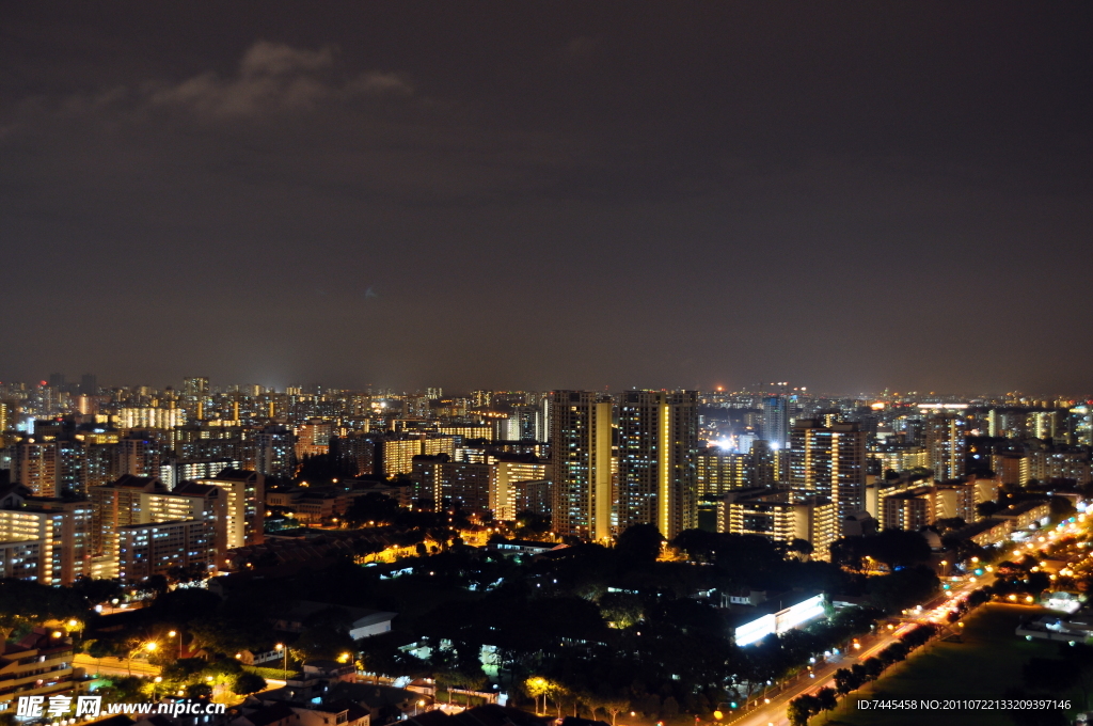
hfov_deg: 51.3
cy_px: 363
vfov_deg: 35.4
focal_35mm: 38
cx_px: 546
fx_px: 1137
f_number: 5.6
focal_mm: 25
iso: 400
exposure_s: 2
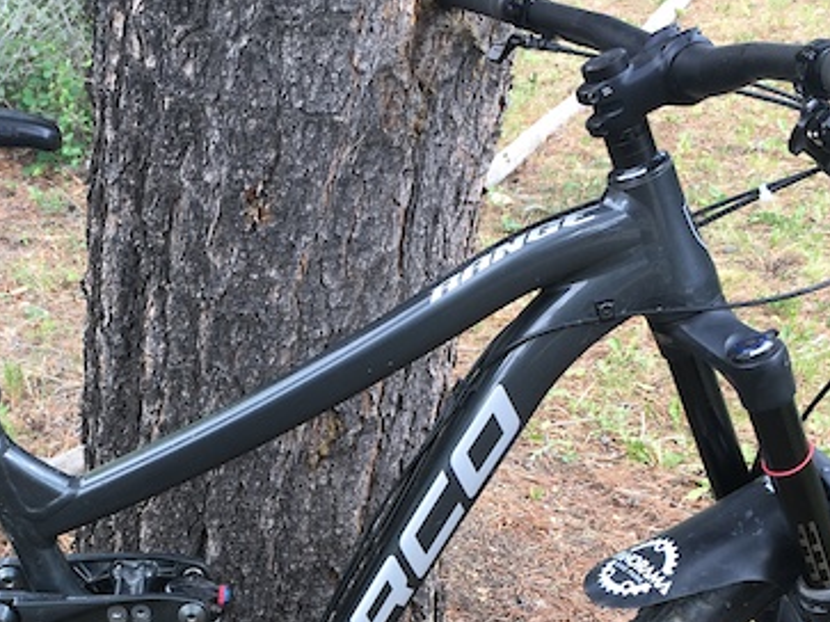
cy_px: 599
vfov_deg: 22.2
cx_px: 274
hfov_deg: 30.1
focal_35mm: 64
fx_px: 1534
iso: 25
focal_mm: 4.15
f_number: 2.2
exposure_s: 1/120
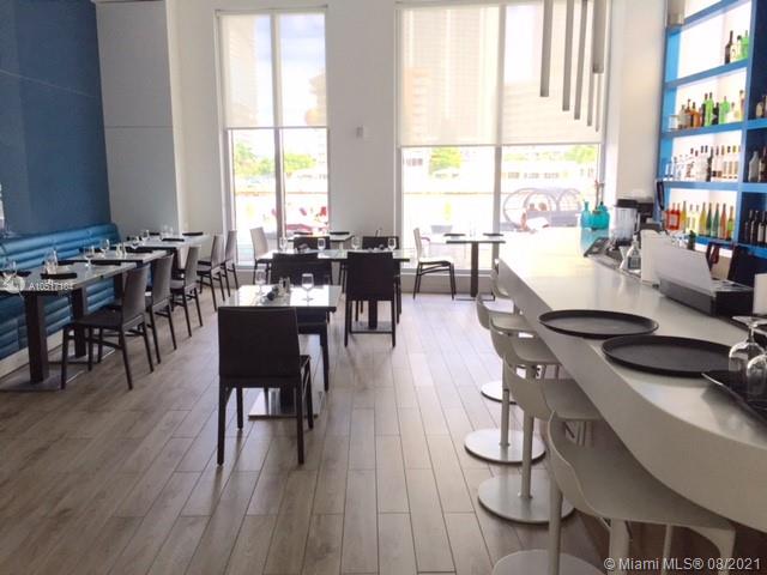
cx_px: 384
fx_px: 643
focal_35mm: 29
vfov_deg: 48.2
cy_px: 288
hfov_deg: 61.7
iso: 32
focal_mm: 4.15
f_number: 2.2
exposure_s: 1/60
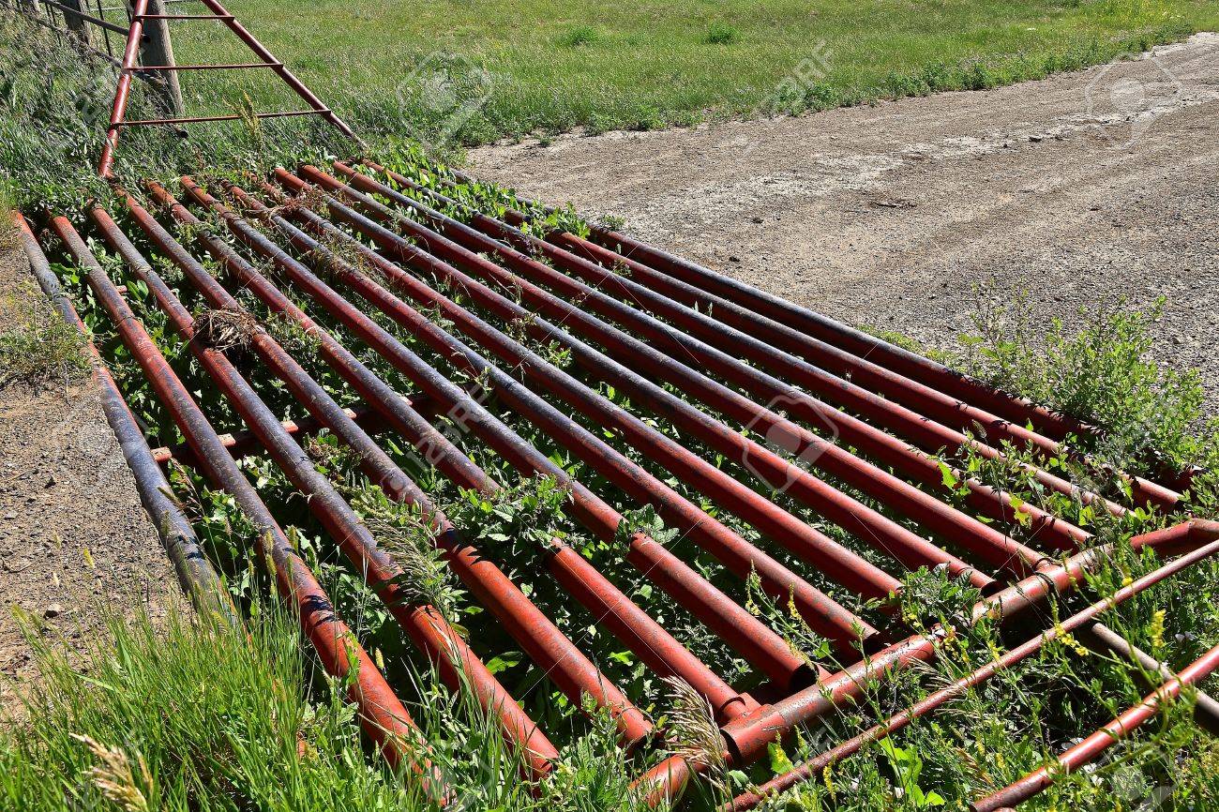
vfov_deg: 47.9
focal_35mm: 27
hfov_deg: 67.4
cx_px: 610
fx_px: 914
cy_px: 406
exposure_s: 1/500
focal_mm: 18
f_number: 8
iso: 360
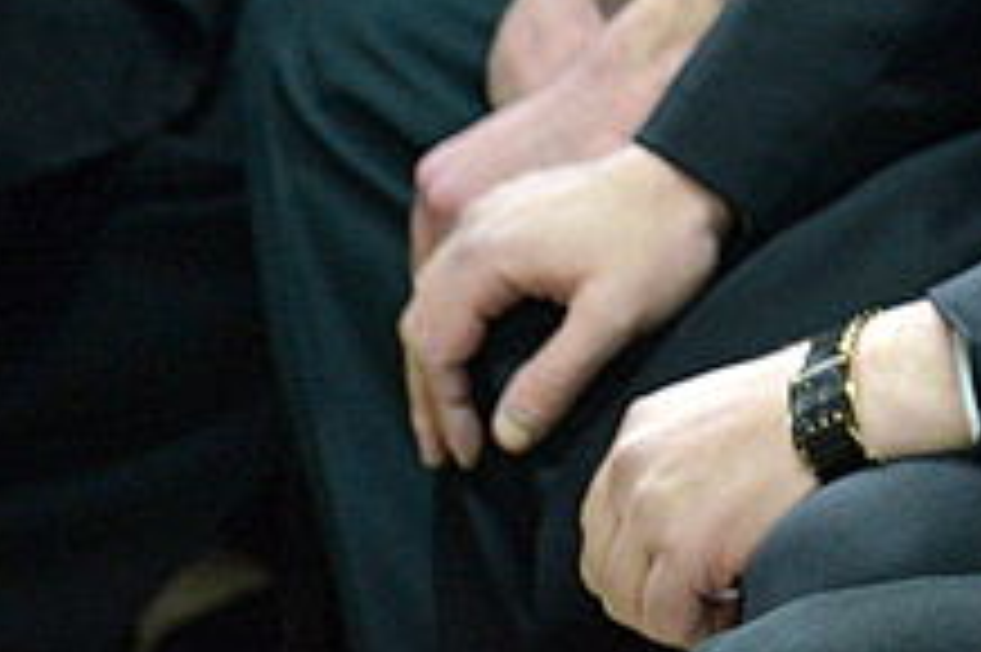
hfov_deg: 8.2
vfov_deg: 5.6
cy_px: -515
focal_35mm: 242
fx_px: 6589
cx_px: 1692
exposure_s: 1/80
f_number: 4.5
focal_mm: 66
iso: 2500
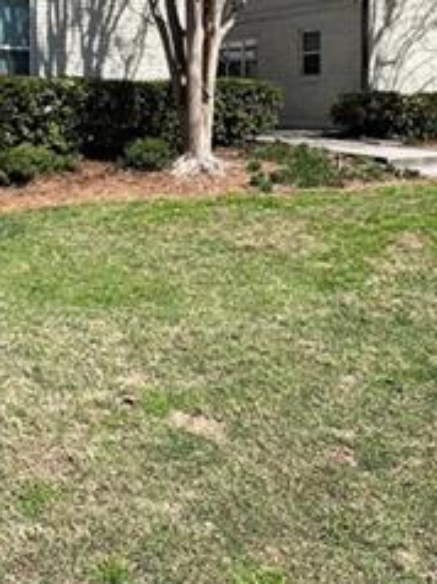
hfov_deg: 34.3
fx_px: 708
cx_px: 206
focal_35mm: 42
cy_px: 108
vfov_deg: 42.6
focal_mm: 1.57
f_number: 1.8
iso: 32
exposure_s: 1/1206
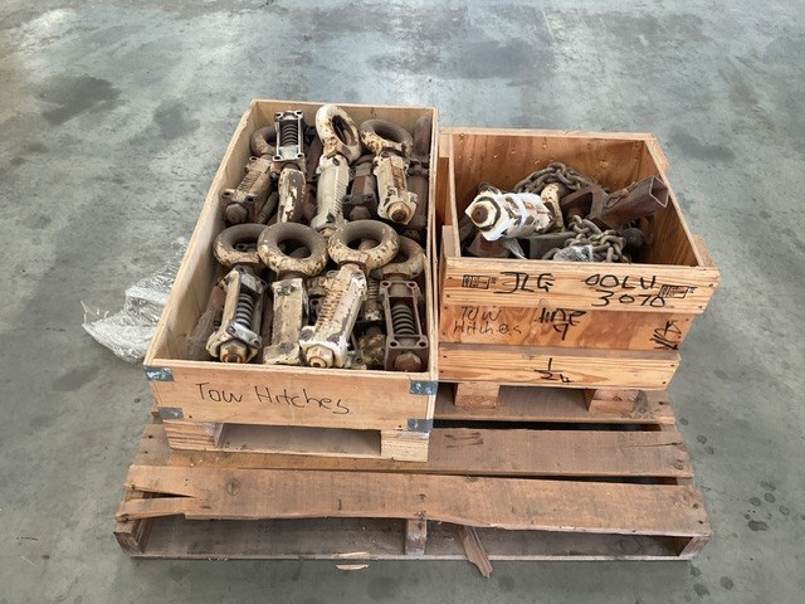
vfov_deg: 48.2
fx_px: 674
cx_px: 402
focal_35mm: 29
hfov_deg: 61.7
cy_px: 302
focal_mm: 3
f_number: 1.8
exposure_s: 1/60
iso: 50
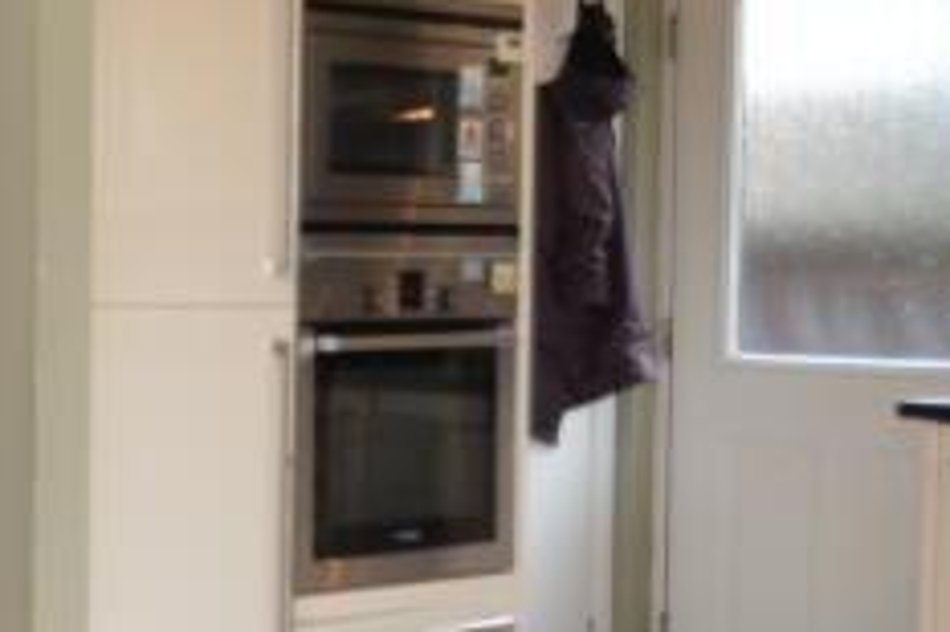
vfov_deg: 20.6
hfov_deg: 25.9
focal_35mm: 66
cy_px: 277
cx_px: -302
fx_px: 1740
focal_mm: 10
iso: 100
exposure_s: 1/15
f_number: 4.5
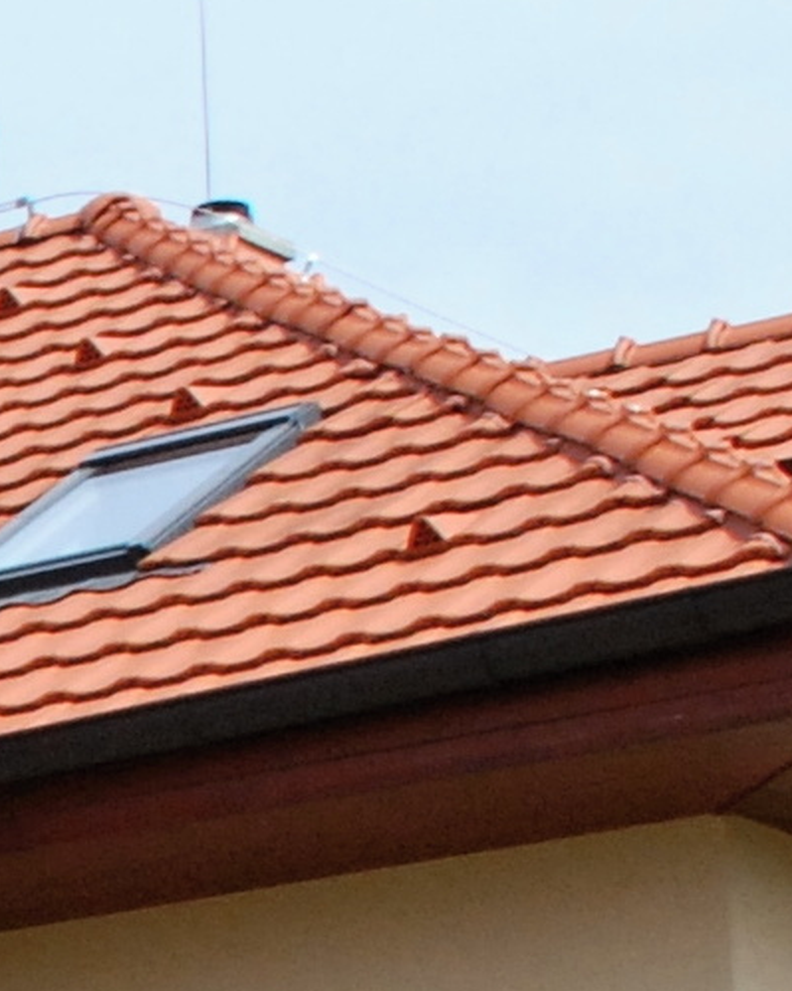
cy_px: 1480
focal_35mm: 197
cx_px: -1376
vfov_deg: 9.5
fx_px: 5774
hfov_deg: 7.2
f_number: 10
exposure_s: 1/400
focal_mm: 18
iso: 500
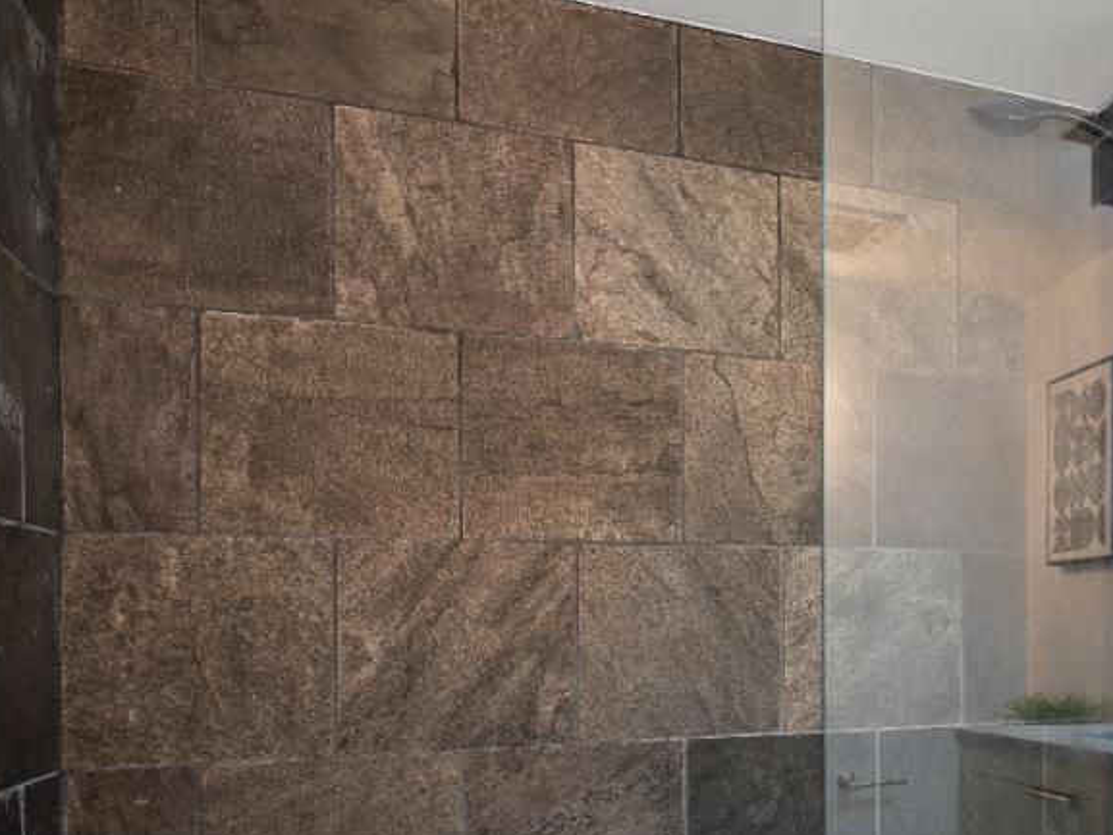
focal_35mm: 40
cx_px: 1175
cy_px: 623
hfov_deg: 39.7
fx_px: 1286
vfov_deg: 35.2
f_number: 8
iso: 100
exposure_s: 10
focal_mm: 16
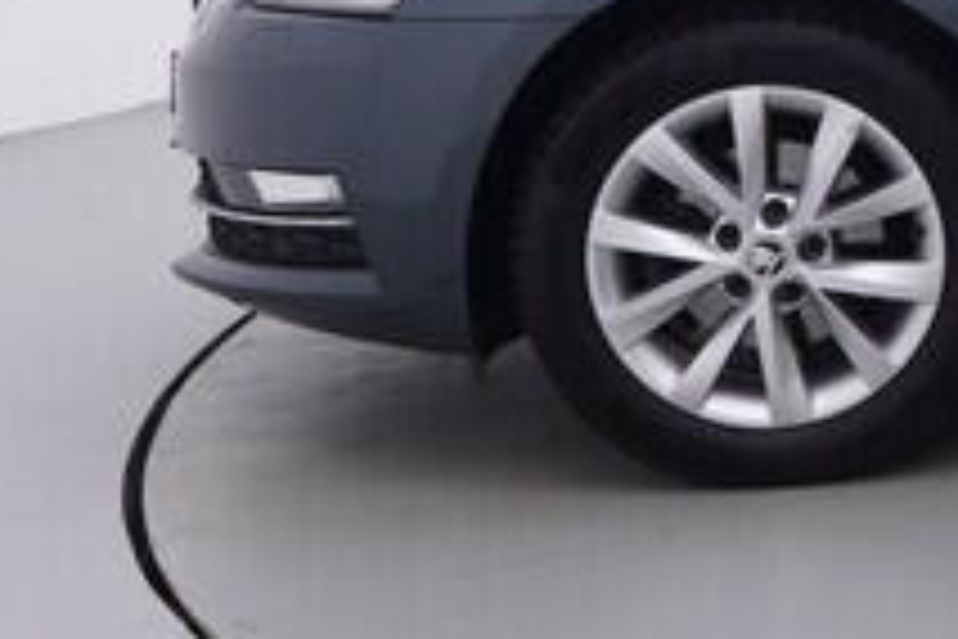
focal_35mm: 108
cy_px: -112
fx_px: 2885
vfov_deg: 12.4
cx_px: 1624
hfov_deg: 16.4
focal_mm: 15
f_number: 5
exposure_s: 1/80
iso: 200
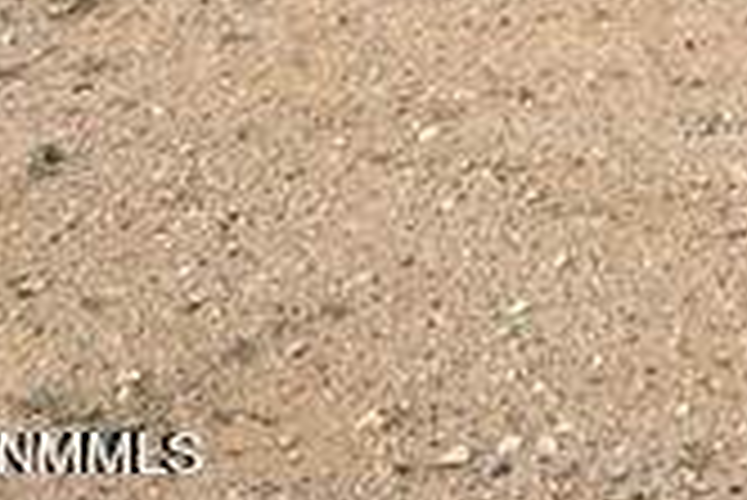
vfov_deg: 11.7
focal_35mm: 104
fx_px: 2160
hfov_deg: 17.3
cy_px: -532
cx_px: 1179
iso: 50
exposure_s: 1/2513
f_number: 1.5
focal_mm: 5.7
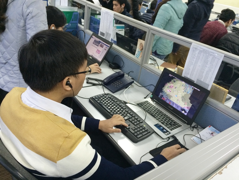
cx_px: 120
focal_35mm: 29
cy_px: 90
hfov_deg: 61.7
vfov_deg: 48.2
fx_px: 200
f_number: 2.2
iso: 200
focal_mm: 4.15
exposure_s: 1/33
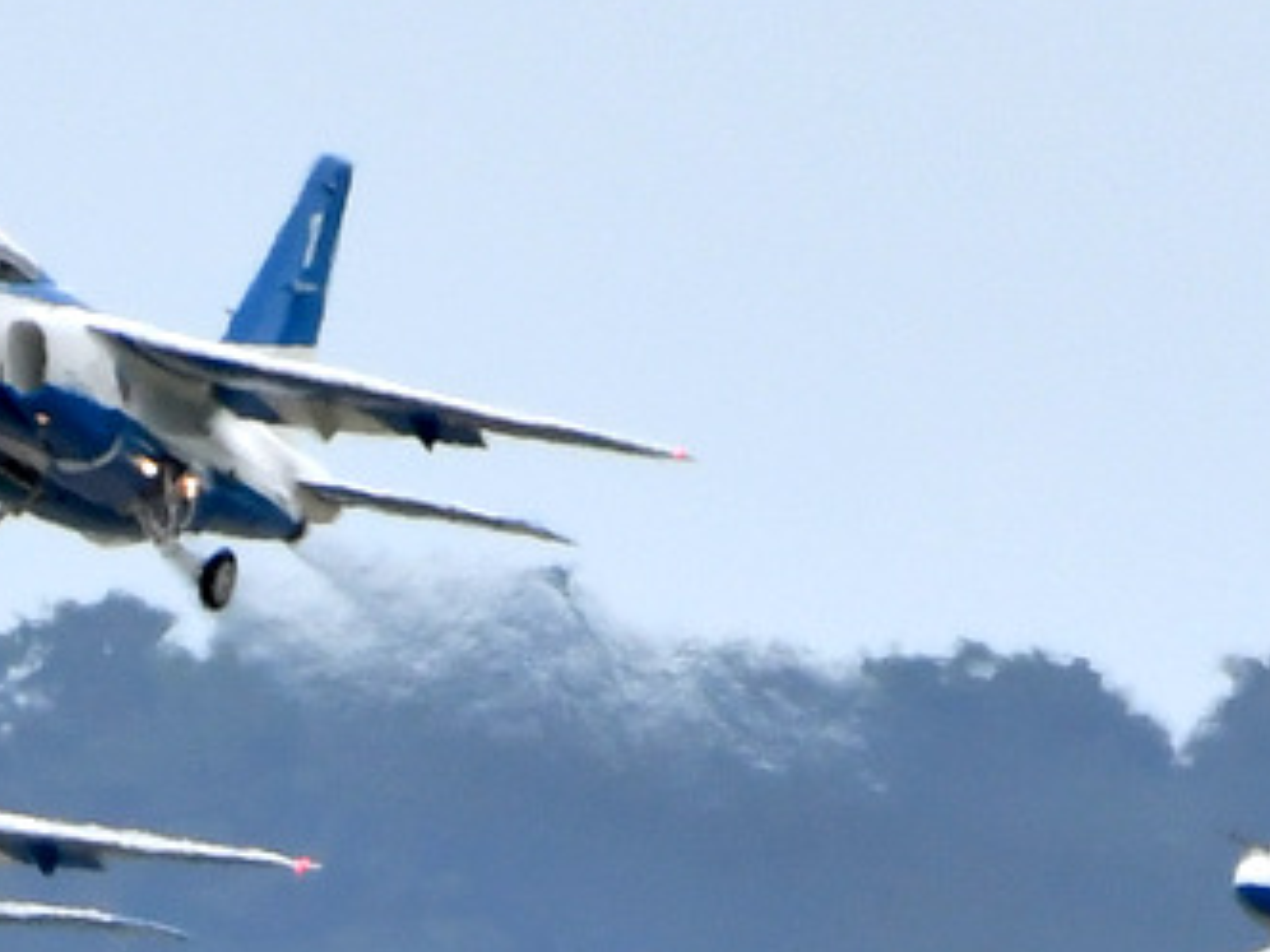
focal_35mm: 2087
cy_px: 1076
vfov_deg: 0.7
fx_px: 76568
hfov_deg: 1.0
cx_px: 340
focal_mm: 400
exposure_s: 1/2000
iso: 400
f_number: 8
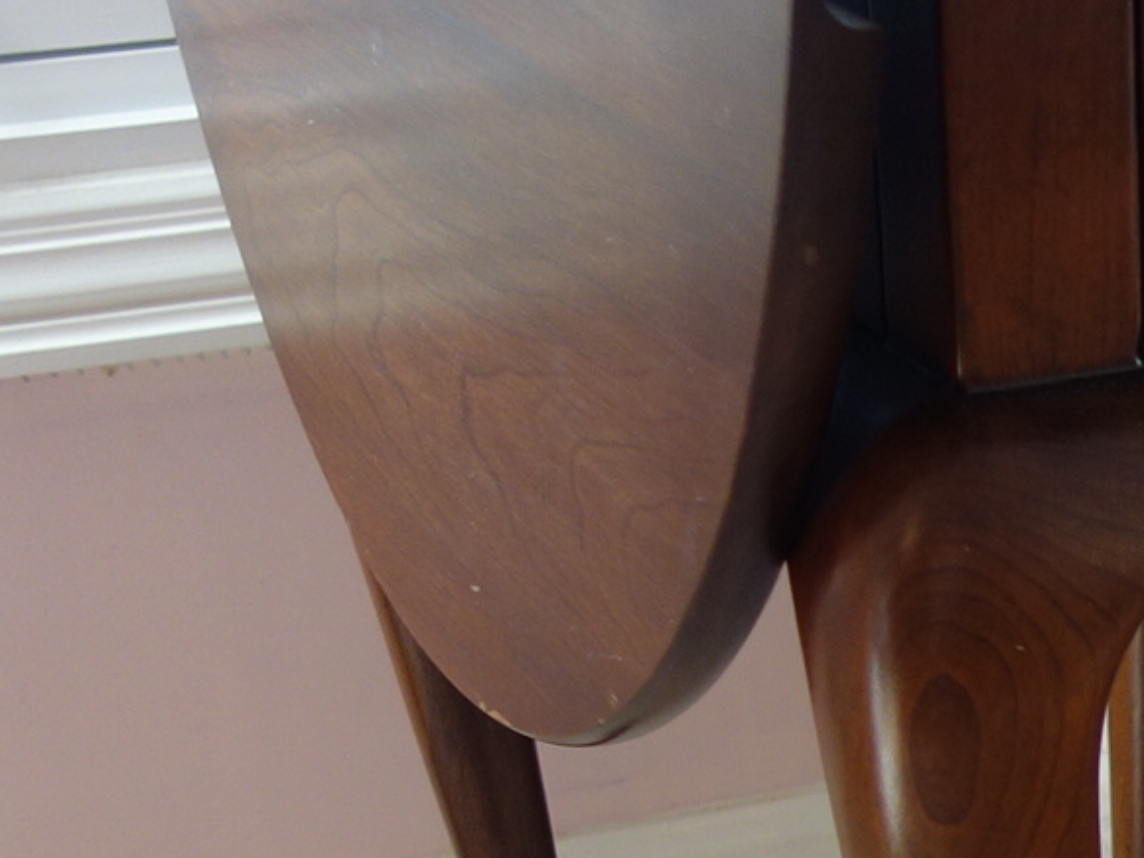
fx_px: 4197
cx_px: 1430
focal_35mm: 127
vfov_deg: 11.5
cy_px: 943
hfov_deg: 14.9
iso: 125
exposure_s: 1/30
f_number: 1.8
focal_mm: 10.4
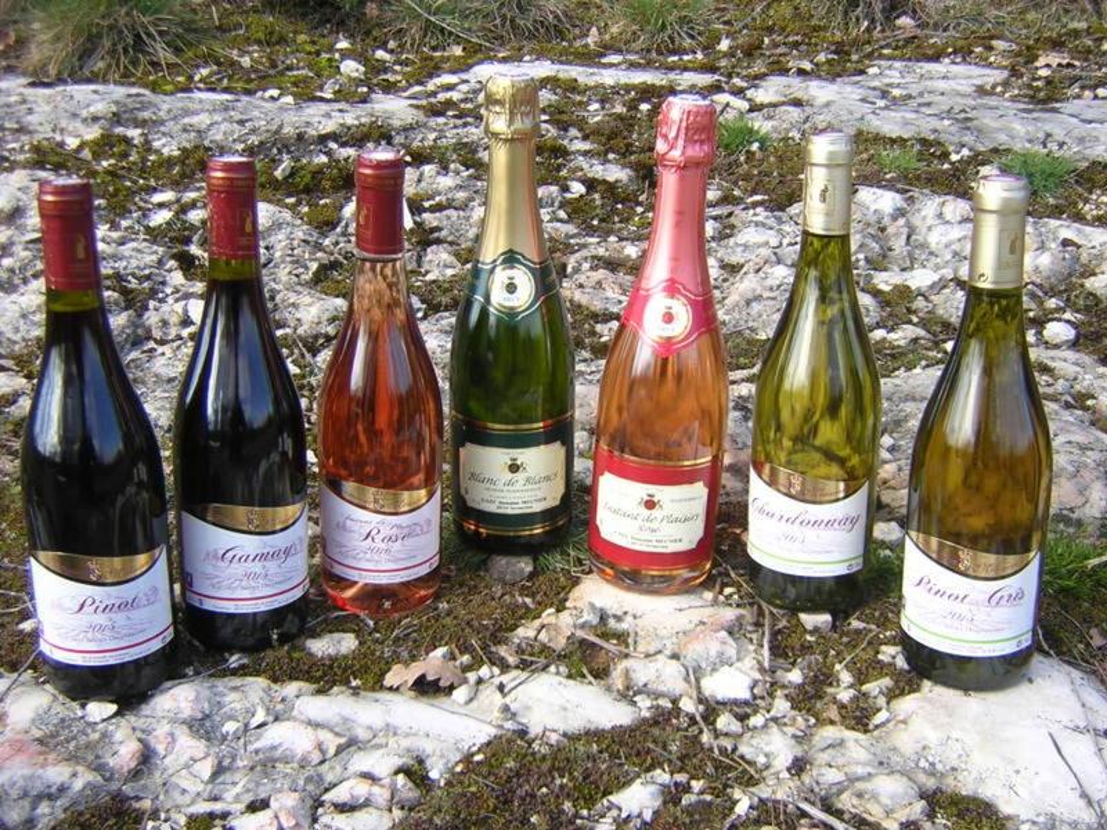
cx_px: 554
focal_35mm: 40
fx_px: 1279
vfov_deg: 36.0
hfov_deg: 46.8
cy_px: 415
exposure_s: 1/214
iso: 100
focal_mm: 5.2
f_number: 2.7
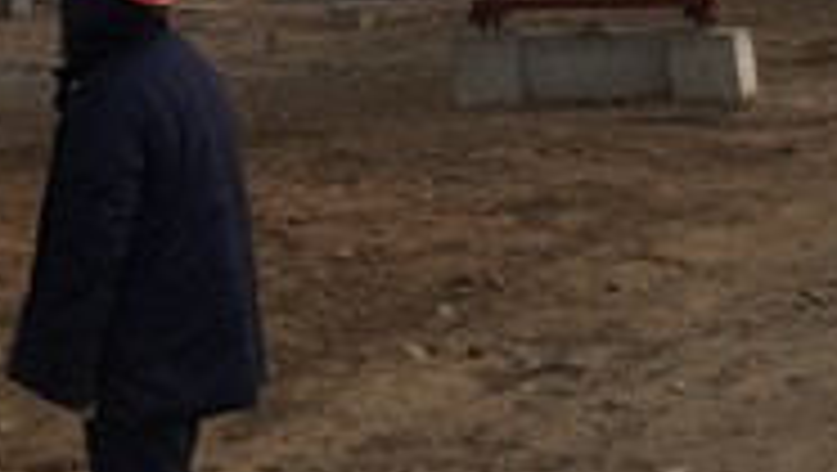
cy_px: -459
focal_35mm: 102
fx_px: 2266
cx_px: 126
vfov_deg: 10.9
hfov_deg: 20.6
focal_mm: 4.15
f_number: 2.2
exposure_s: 1/523
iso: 25
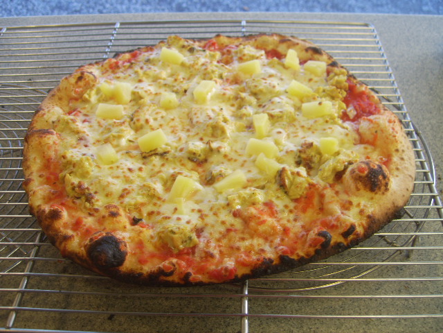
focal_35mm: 38
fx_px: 486
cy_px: 166
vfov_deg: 37.7
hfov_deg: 49.0
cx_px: 222
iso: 50
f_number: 2.8
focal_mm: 7.8
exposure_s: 1/50
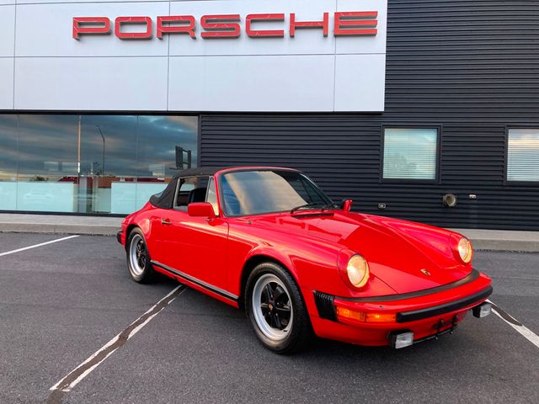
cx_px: 270
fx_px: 436
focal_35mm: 28
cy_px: 202
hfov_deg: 63.4
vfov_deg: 49.7
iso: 64
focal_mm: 3.99
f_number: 1.8
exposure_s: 1/121
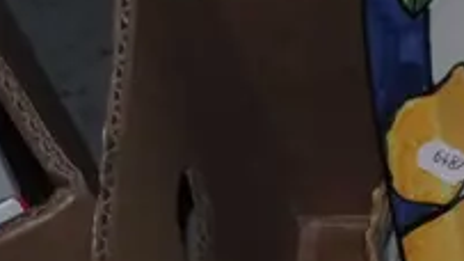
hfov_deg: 8.5
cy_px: 552
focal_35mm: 231
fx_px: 2841
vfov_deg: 5.1
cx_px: 1118
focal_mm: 21
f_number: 5.6
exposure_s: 1/160
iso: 2500
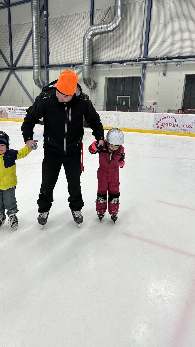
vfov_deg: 69.8
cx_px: 87
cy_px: 176
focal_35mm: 27
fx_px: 248
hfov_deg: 42.9
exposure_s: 1/130
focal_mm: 6.86
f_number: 1.78
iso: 64
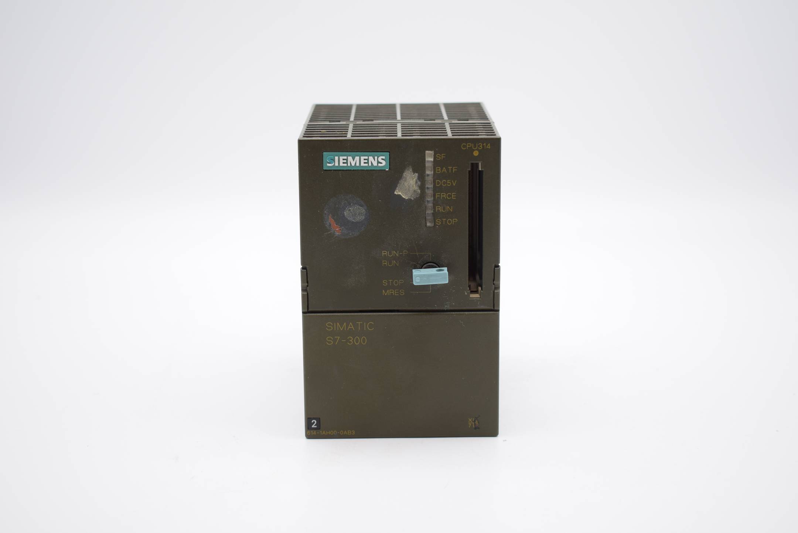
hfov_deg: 31.9
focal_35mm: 63
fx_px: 1398
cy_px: 266
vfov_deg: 21.6
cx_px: 399
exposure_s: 1/45
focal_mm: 42
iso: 100
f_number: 5
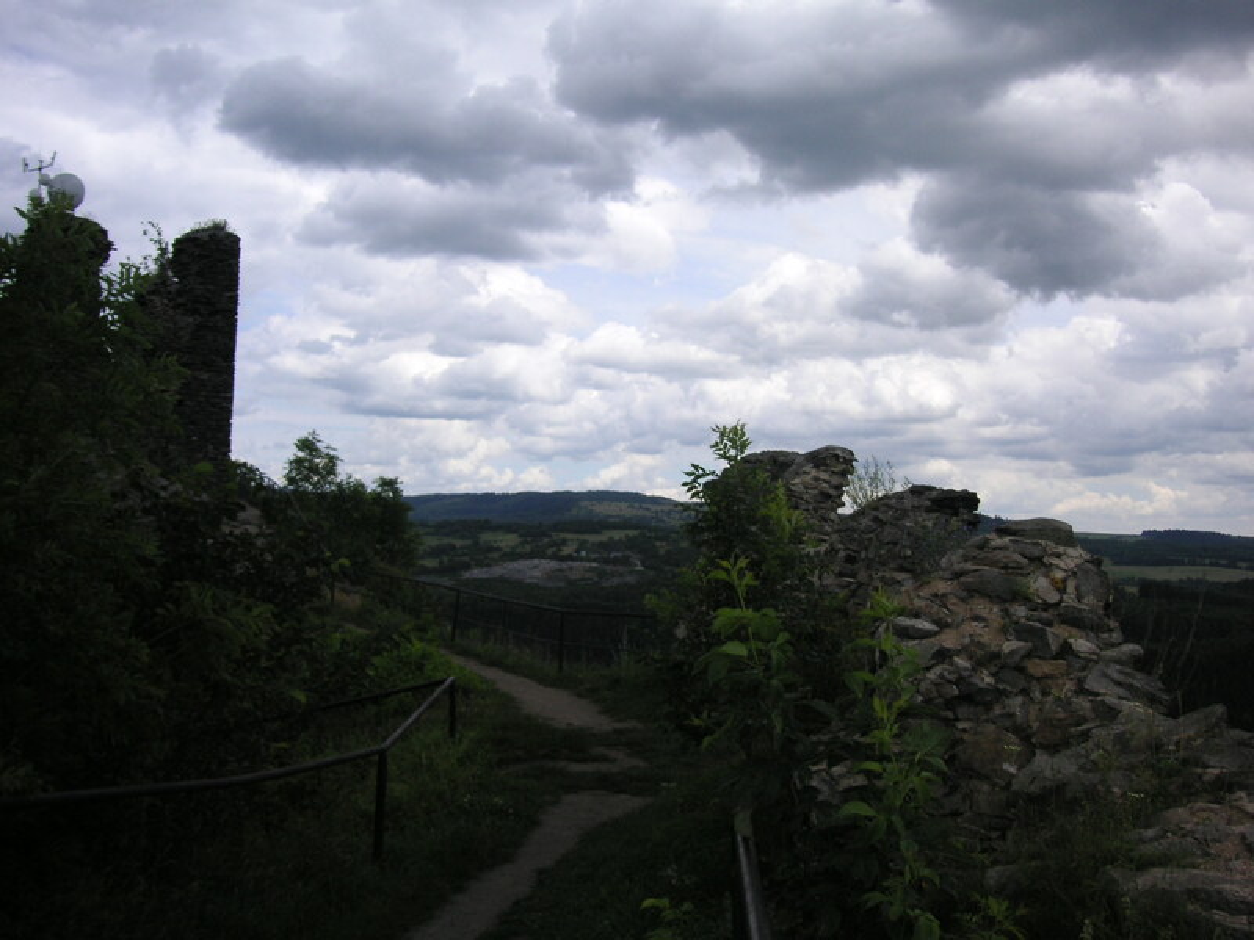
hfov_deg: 50.1
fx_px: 1340
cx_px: 627
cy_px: 470
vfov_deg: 38.7
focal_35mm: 37
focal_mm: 6.1
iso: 50
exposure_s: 1/180
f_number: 6.7
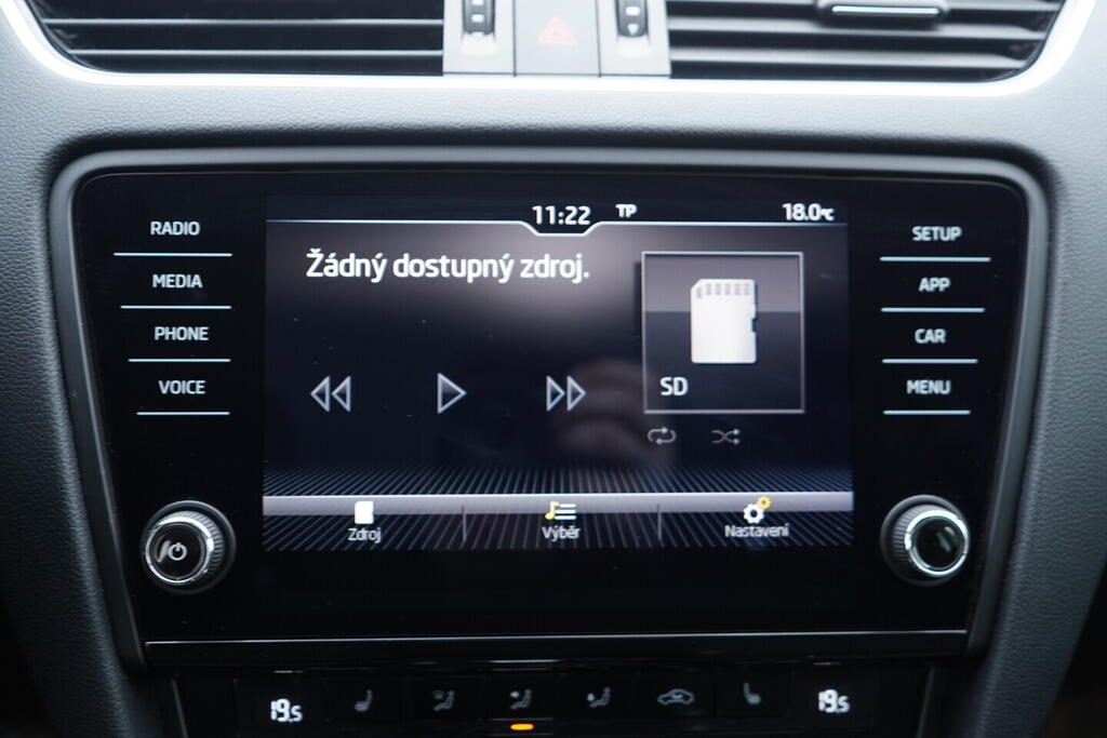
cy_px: 369
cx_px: 554
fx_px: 1107
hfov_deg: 53.1
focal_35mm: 36
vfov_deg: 36.9
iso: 500
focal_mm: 24
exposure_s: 1/40
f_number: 2.8
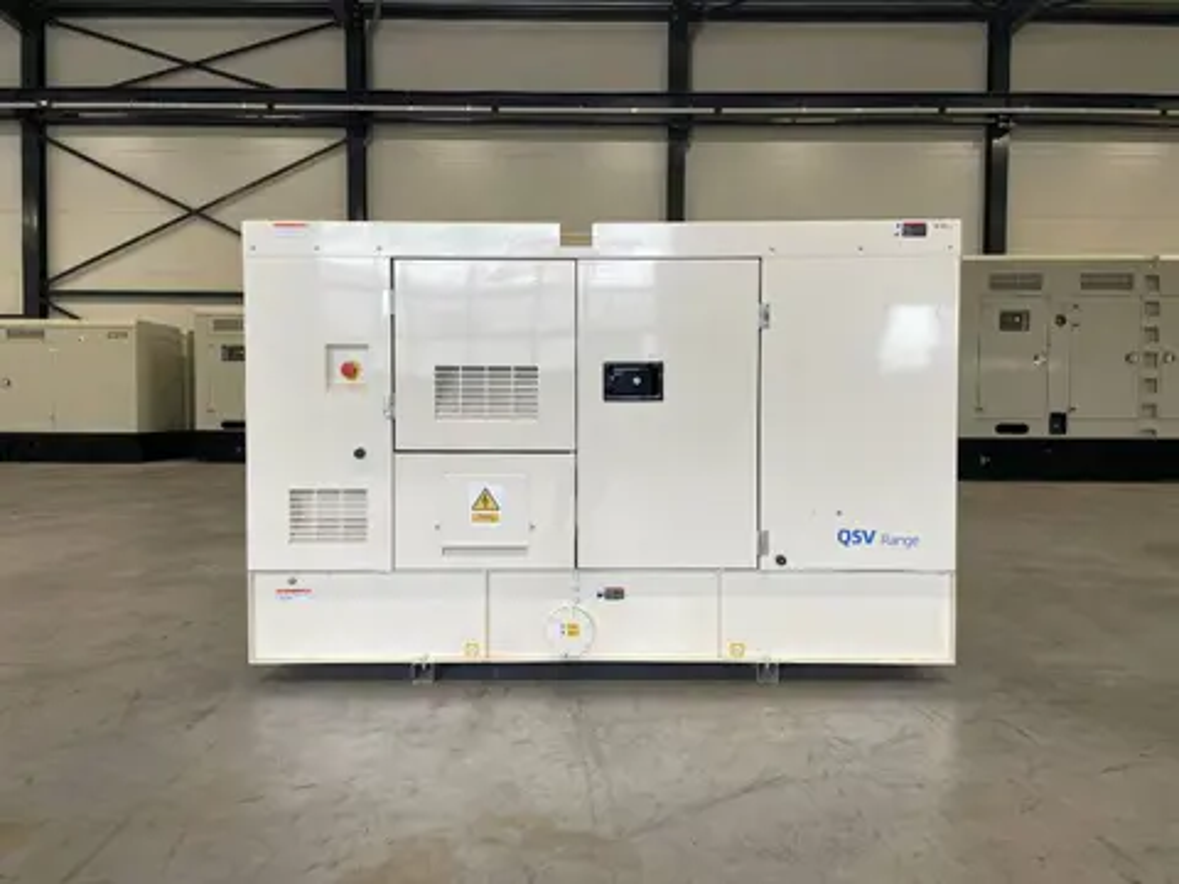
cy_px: 442
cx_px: 590
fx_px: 886
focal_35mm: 26
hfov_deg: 67.3
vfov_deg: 53.1
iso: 125
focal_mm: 4.2
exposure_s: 1/100
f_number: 1.6
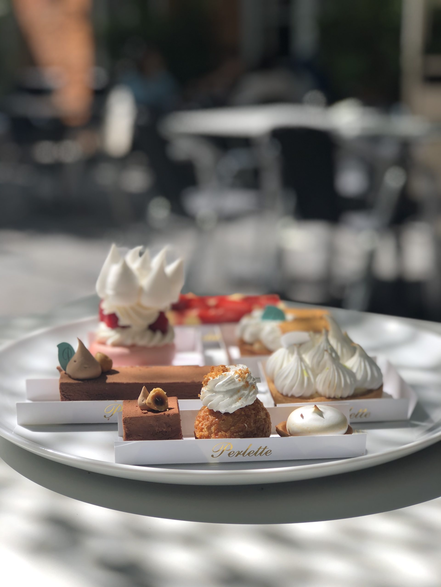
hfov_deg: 25.7
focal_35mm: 57
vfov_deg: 33.8
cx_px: 220
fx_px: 968
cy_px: 294
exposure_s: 1/552
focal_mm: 6.6
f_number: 2.8
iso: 20
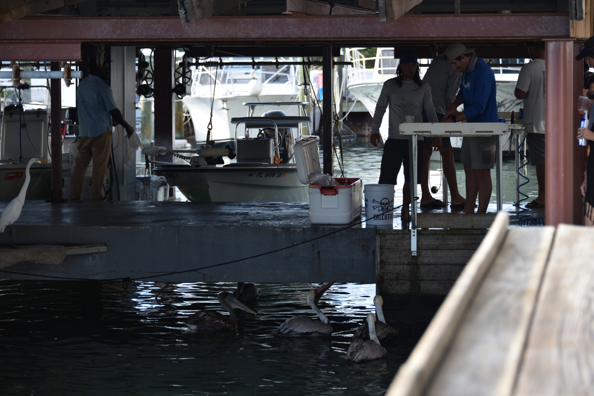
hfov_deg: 17.6
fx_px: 1914
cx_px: 297
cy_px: 198
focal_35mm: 116
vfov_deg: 11.8
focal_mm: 116
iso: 280
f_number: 5.6
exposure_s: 1/250
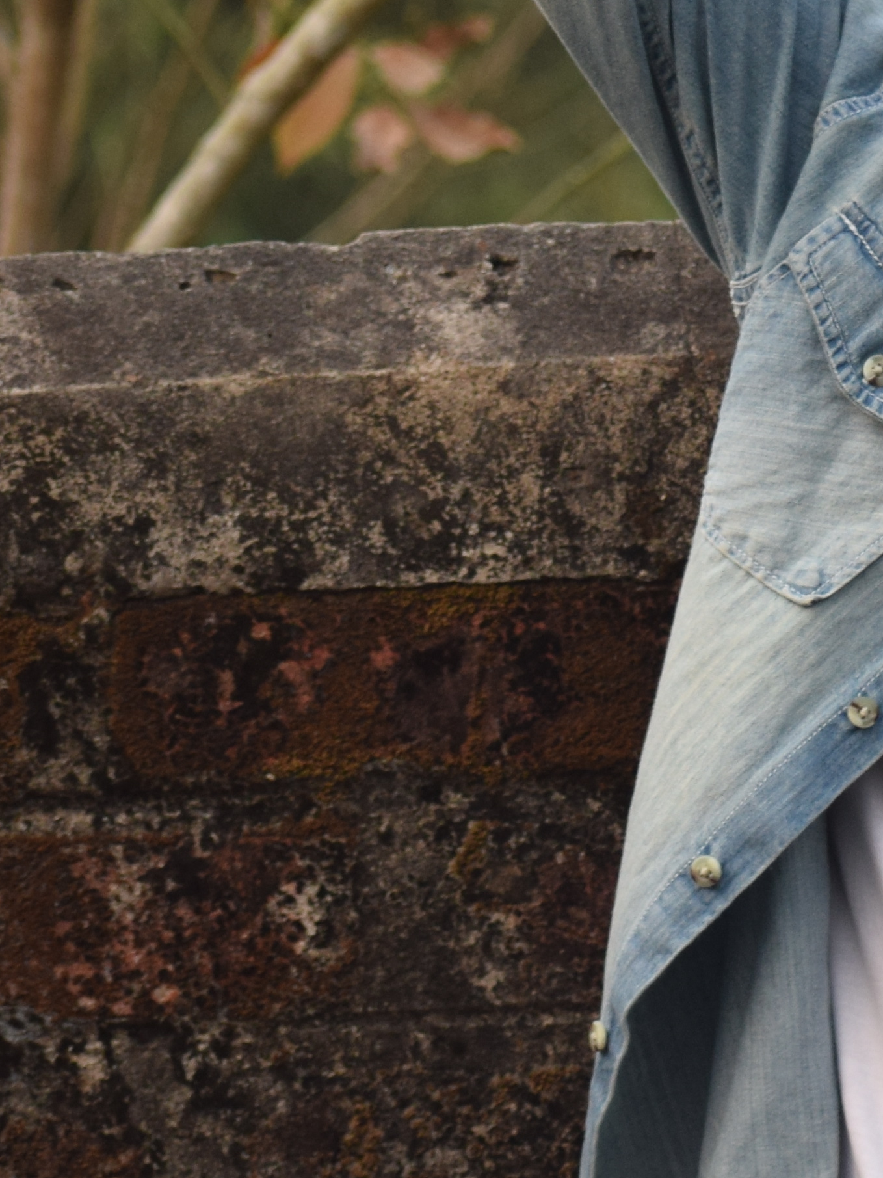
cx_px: 1446
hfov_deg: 4.3
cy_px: 540
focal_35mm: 344
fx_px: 11701
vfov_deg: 5.8
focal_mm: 72
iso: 400
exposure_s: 1/60
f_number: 4.8
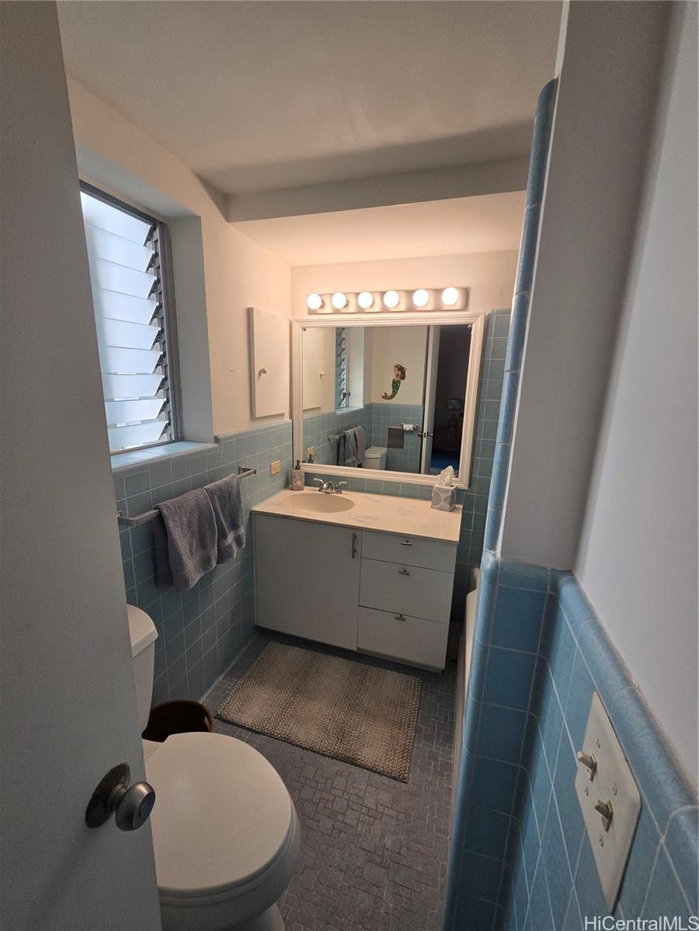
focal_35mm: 13
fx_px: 350
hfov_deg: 89.9
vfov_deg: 106.2
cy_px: 466
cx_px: 350
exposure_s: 1/120
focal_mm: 2.2
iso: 80
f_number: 2.2
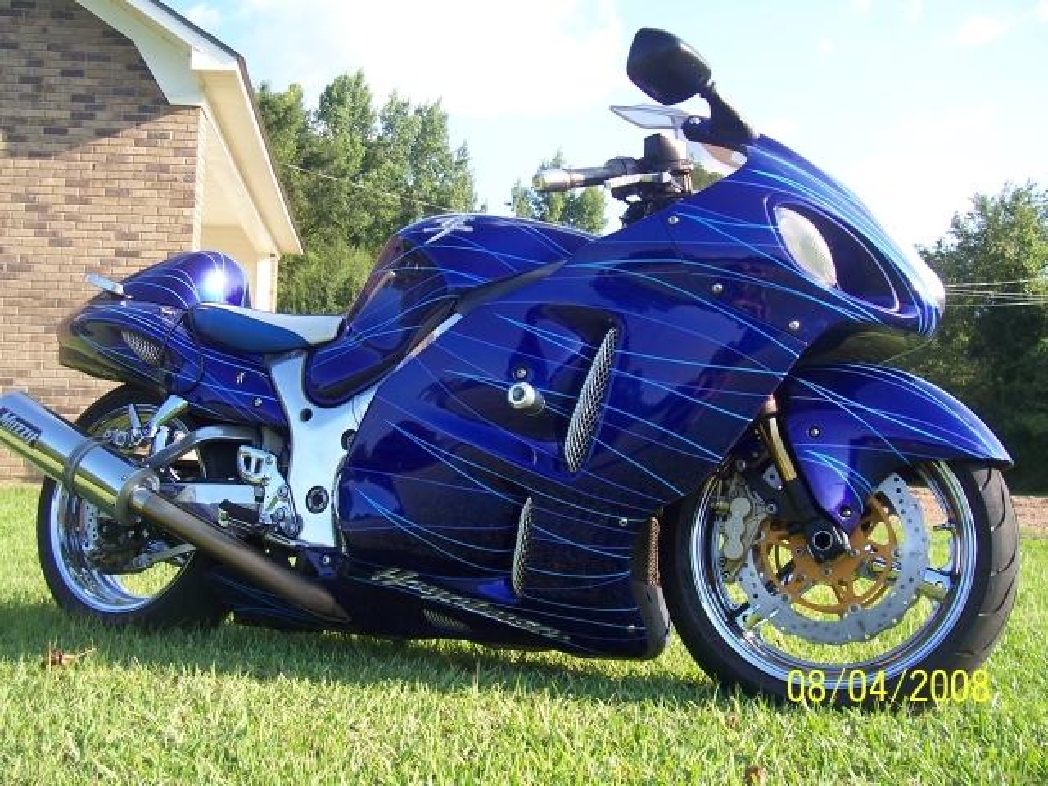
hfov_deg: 54.0
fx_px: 1029
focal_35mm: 34
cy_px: 393
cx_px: 524
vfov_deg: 41.8
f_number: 2.7
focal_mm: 5.6
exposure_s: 1/350
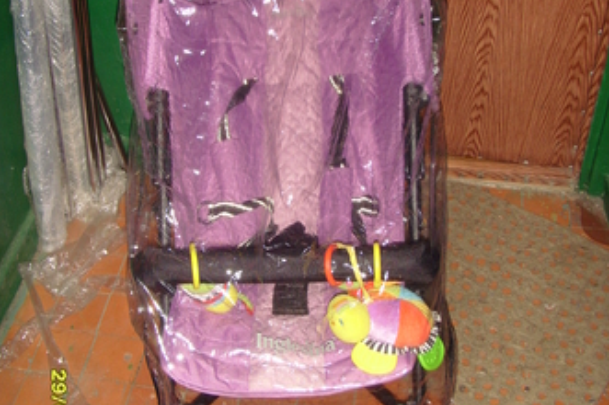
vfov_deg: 26.4
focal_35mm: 51
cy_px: 162
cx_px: 304
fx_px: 862
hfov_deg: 38.9
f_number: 3.5
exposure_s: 1/45
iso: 100
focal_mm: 6
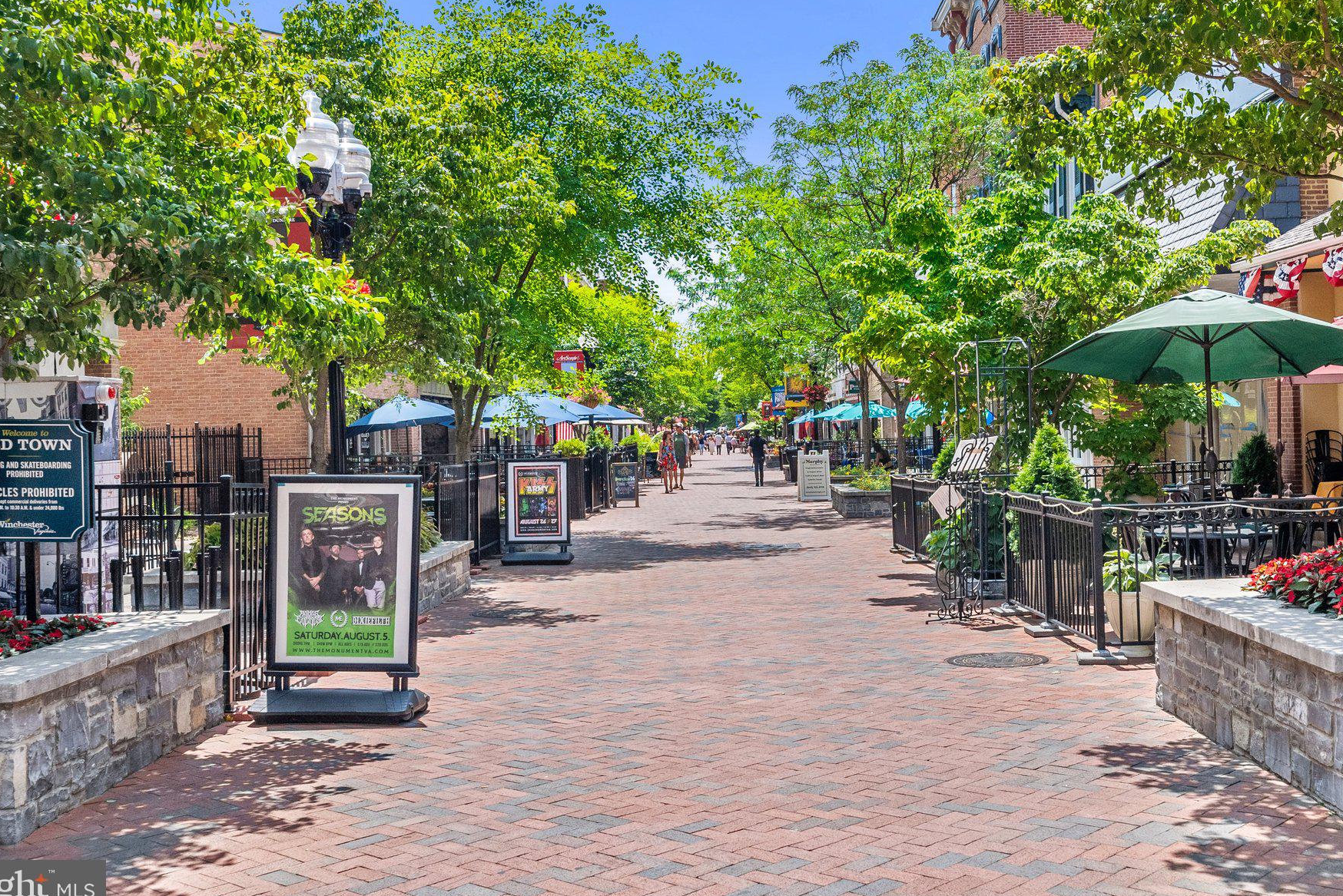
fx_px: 1530
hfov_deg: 47.4
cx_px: 722
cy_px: 391
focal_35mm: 41
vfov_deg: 32.6
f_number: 8
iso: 640
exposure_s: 1/1000
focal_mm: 35
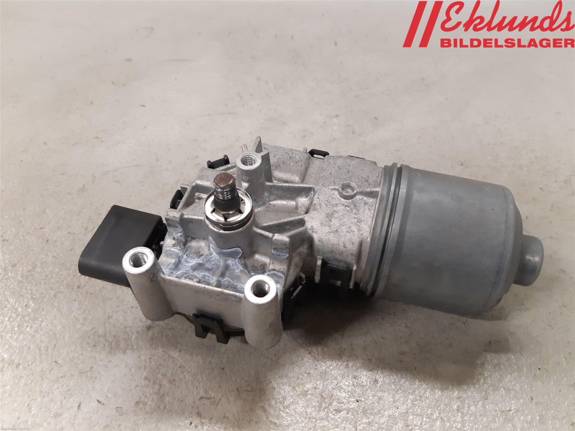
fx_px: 432
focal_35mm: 26
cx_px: 288
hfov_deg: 67.3
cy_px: 216
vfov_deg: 53.1
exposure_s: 1/50
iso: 250
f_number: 1.7
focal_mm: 3.93
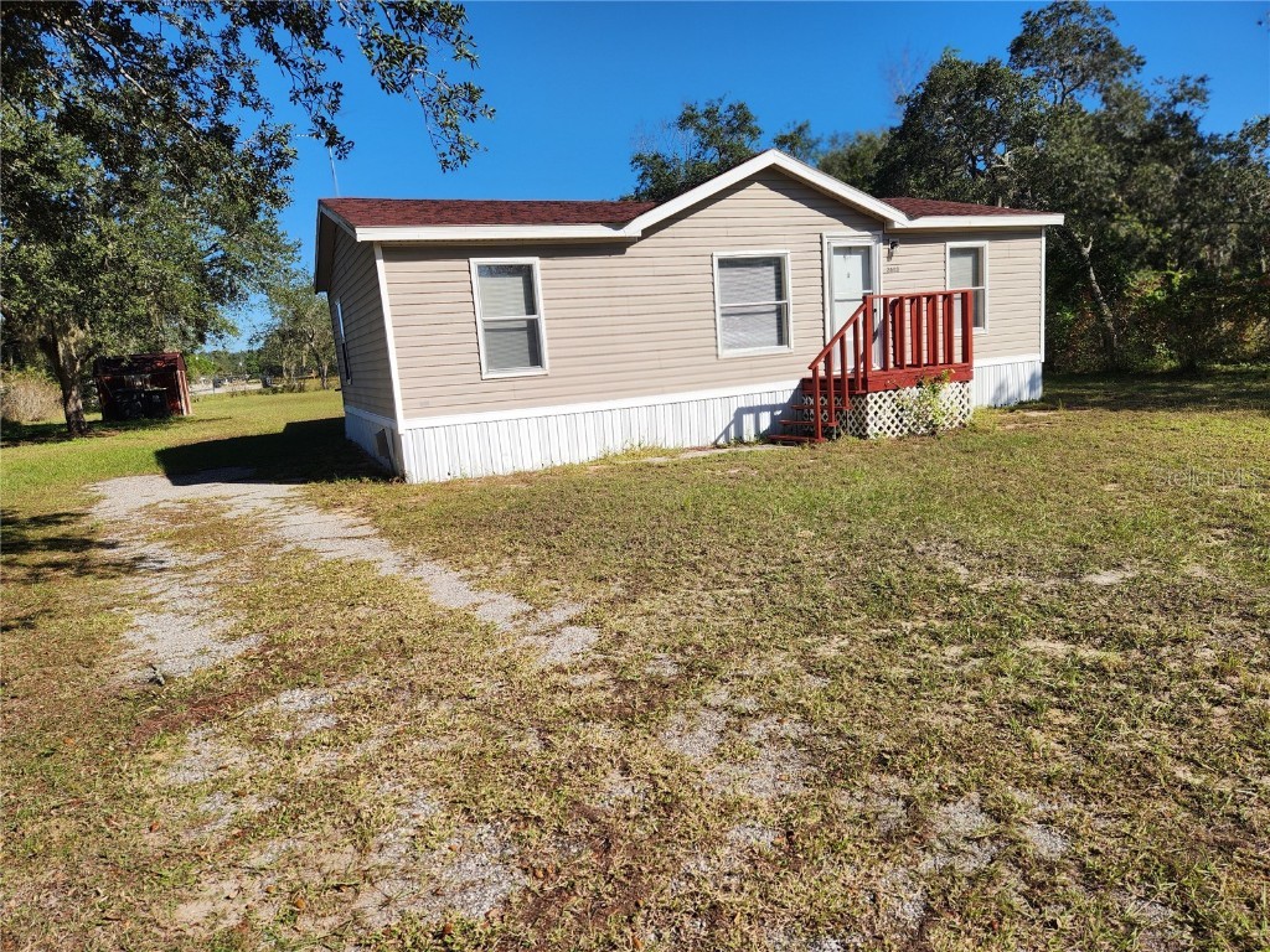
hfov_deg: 73.9
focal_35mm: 23
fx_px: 844
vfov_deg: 58.9
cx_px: 635
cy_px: 476
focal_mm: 5.4
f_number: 1.8
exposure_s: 1/1957
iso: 20
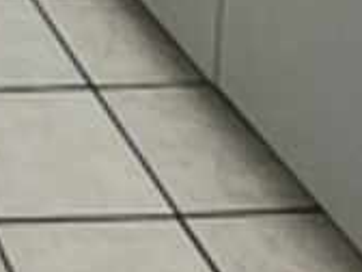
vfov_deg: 10.3
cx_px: -375
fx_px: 1035
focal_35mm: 99
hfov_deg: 15.5
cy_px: -563
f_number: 2.2
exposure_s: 1/120
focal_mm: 2.2
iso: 80
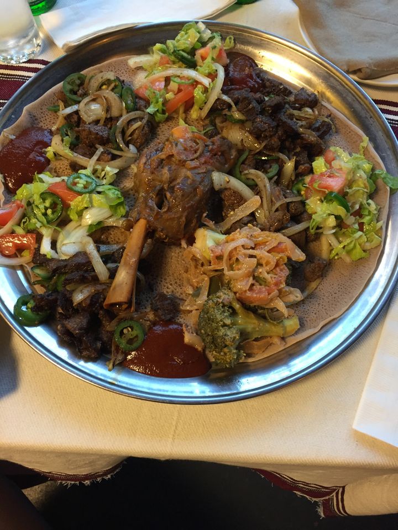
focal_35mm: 29
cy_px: 265
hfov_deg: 48.2
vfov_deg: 61.7
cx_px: 199
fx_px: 445
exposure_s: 1/30
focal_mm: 4.15
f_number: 2.2
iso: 125
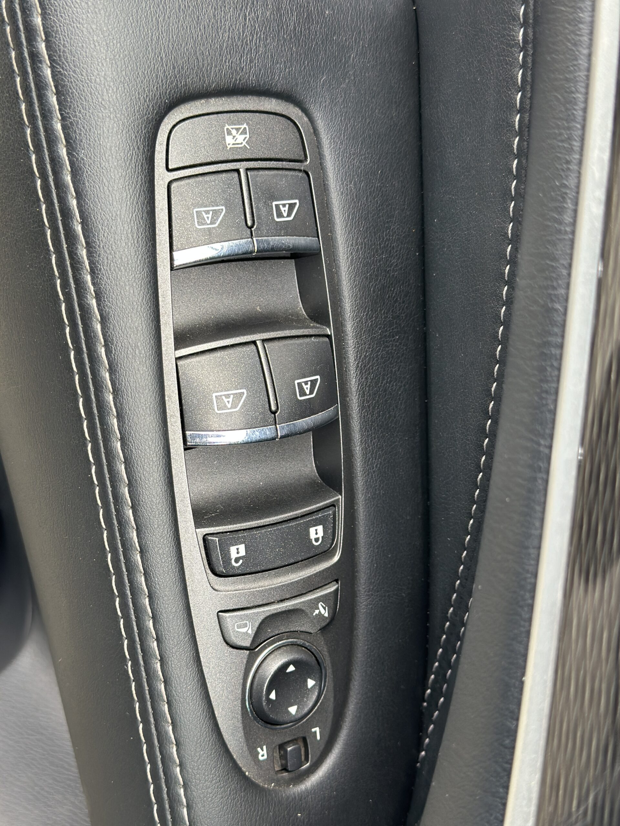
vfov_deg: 39.7
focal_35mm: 48
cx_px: 310
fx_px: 1146
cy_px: 413
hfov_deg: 30.3
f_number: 1.78
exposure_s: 1/113
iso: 125
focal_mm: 6.86
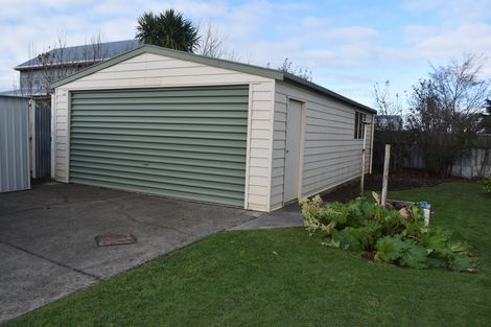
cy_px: 164
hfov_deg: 67.4
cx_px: 246
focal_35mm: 27
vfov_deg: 47.9
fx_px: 368
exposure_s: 1/200
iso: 100
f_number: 7.1
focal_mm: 18
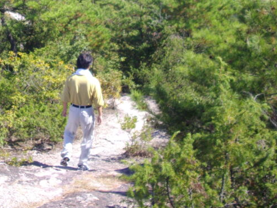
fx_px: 616
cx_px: -2
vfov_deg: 18.6
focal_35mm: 77
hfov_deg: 24.2
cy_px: 1
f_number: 5.6
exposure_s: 1/160
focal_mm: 6.2
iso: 100
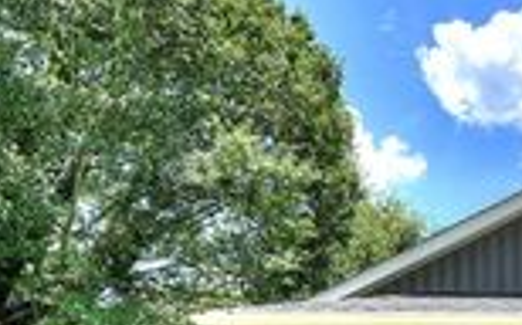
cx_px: 515
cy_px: 438
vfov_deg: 21.7
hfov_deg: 34.9
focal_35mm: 53
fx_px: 753
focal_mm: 16
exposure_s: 1/250
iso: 400
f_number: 11
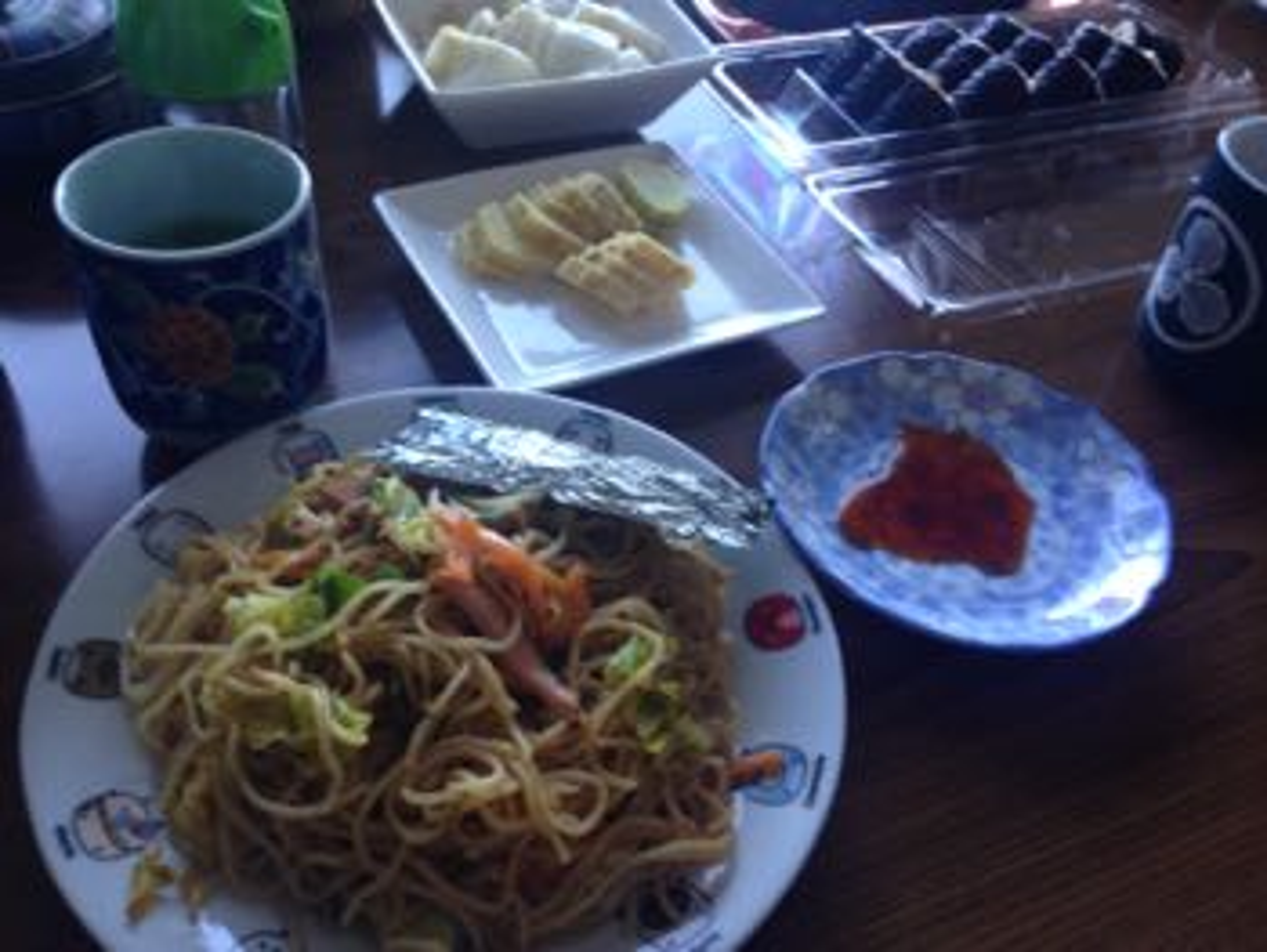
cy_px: 476
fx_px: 1209
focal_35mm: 33
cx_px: 634
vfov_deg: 43.0
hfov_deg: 55.3
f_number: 2.4
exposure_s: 1/24
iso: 50
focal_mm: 4.12
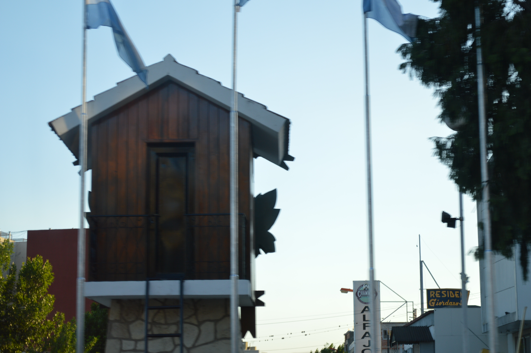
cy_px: 176
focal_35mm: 82
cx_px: 266
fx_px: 1216
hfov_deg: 24.6
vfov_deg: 16.5
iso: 160
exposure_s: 1/125
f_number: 5.6
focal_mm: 55
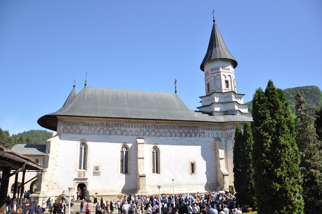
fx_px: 241
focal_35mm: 27
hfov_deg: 67.4
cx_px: 161
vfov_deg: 47.8
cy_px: 107
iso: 500
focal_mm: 18
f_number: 8
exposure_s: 1/3200
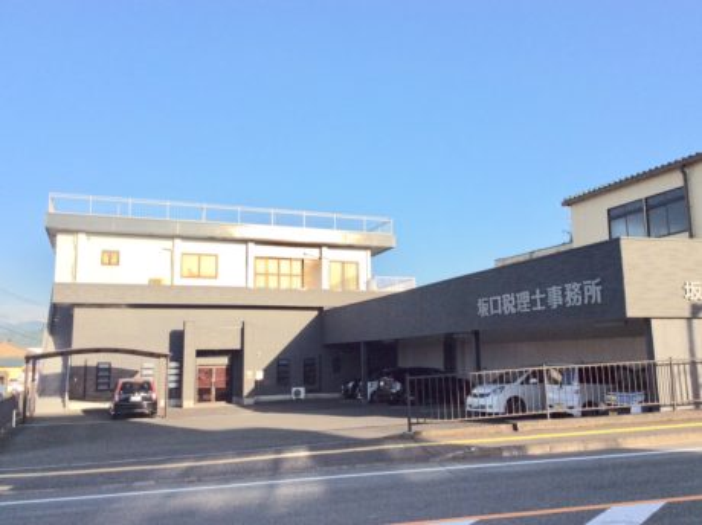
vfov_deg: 44.1
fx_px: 648
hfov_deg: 56.9
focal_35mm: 32
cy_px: 262
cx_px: 351
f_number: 2.4
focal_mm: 3.3
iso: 32
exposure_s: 1/1362
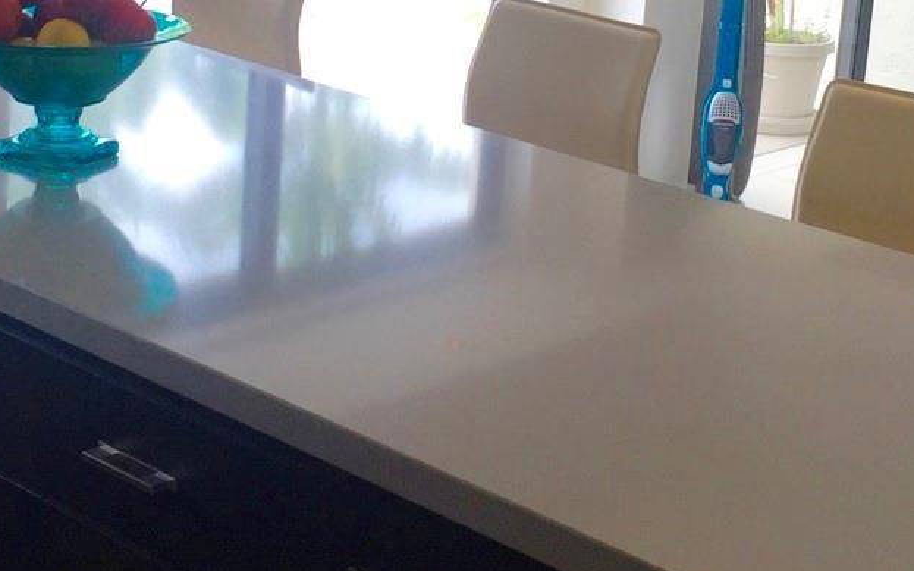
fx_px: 1967
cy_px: 59
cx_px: 428
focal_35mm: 79
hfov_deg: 26.2
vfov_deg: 16.3
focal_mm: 4.15
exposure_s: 1/129
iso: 32
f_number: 2.2
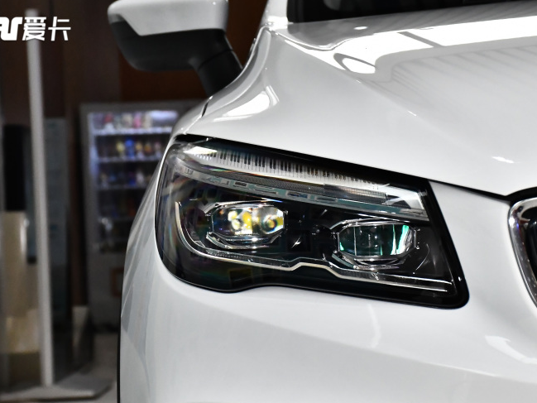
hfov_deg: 15.8
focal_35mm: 125
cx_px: 304
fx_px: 1939
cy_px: 242
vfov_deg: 11.9
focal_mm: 62
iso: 5000
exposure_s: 1/125
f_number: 9
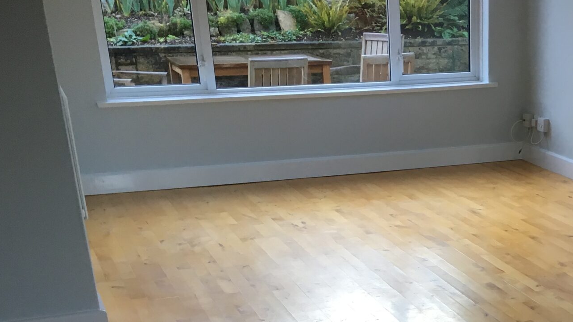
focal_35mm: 63
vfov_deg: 17.9
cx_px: 497
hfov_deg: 32.0
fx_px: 957
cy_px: 410
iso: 40
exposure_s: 1/33
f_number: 2.2
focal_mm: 4.15
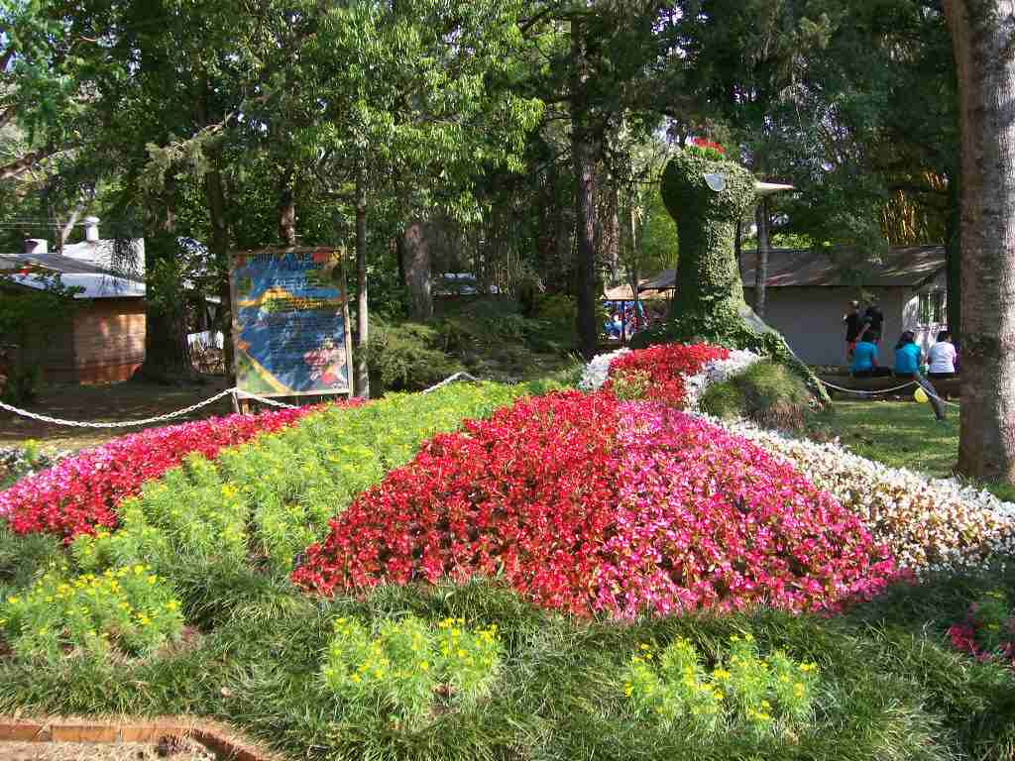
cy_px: 380
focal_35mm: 36
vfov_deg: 39.7
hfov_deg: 51.4
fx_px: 1056
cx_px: 508
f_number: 2.7
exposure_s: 1/401
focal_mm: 6
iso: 80
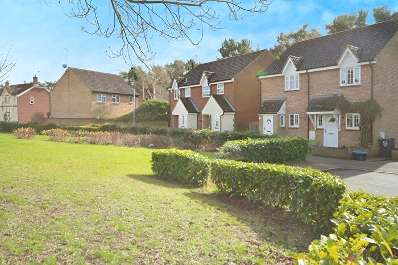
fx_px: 298
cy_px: 132
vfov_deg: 47.9
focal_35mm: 27
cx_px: 199
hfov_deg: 67.4
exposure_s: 1/160
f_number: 6.3
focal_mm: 18
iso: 100
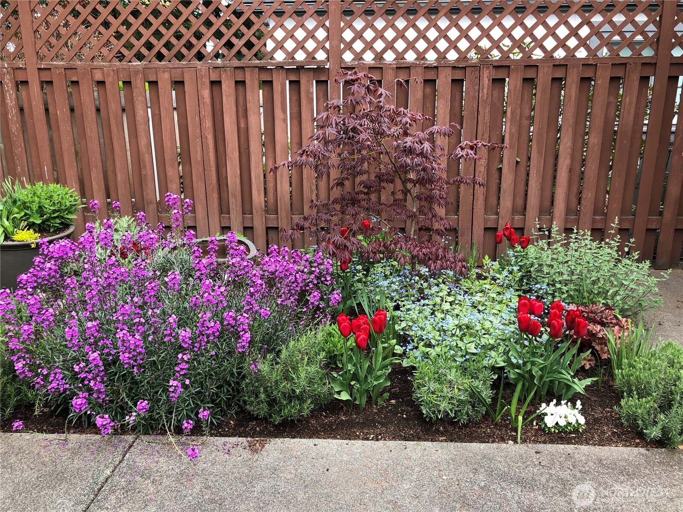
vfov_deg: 49.7
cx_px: 342
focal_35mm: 28
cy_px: 256
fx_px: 552
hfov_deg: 63.4
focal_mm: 3.99
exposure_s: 1/268
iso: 20
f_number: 1.8
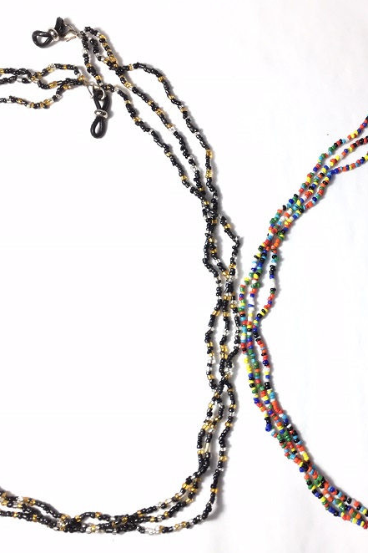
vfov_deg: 47.4
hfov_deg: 32.1
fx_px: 629
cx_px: 265
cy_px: 278
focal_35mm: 41
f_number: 2.2
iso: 32
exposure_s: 1/120
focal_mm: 4.15
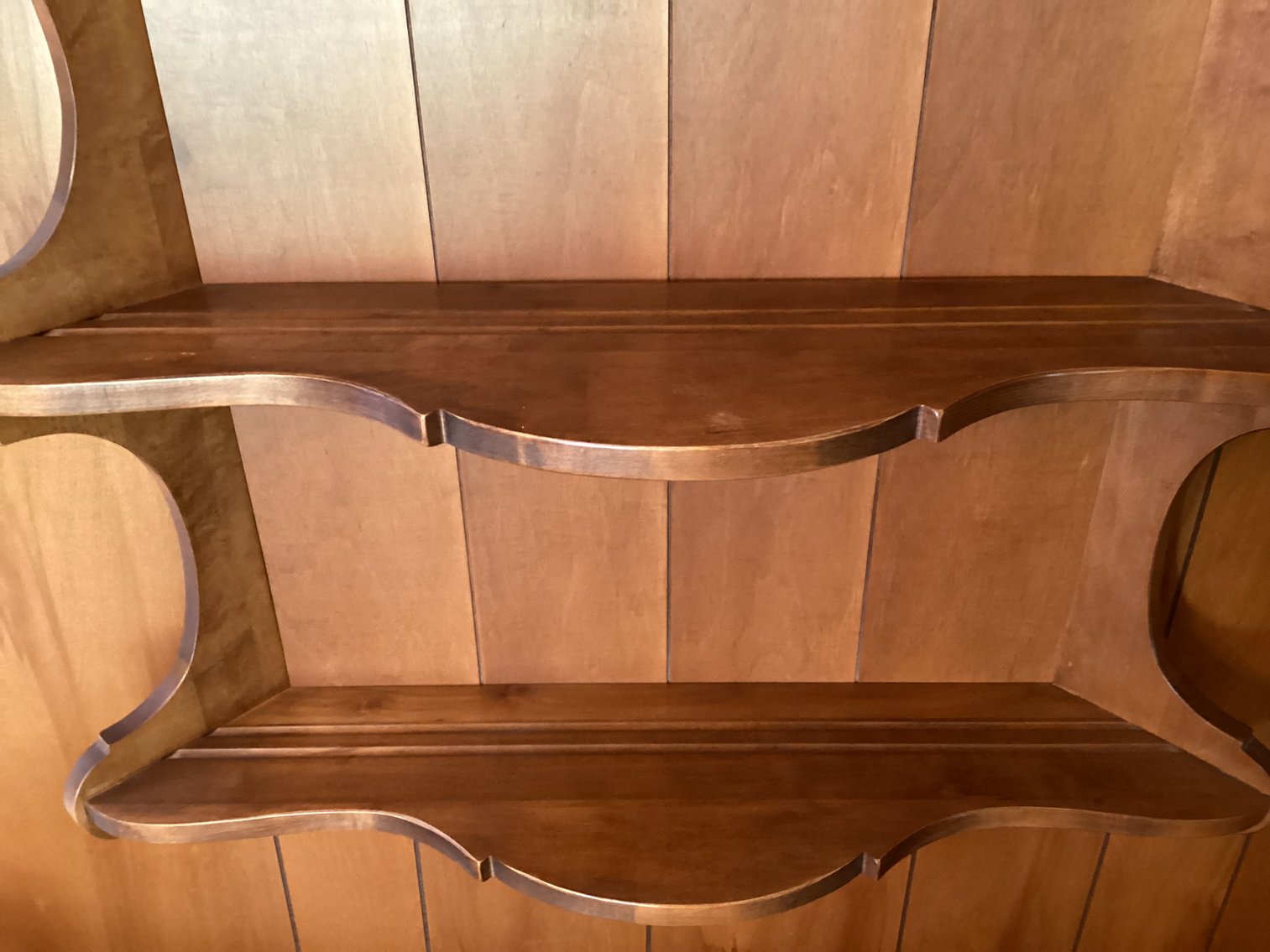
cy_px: 476
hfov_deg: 58.3
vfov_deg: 45.4
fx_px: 1137
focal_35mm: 31
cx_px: 635
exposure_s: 1/30
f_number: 2.4
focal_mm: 3.3
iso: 500
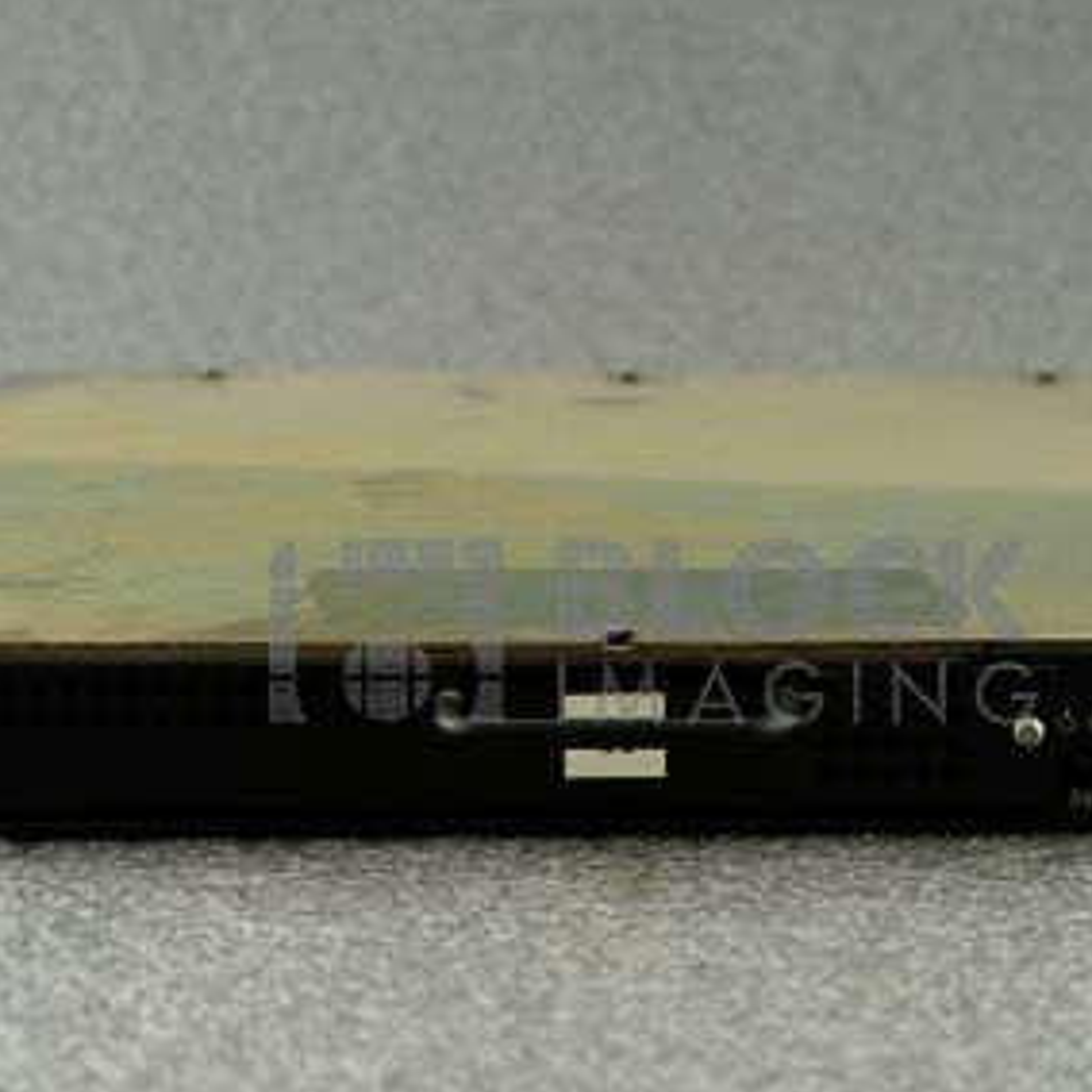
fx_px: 3712
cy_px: 633
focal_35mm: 104
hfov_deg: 16.7
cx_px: 654
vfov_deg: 16.7
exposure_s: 1/100
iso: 800
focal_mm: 58
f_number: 6.3
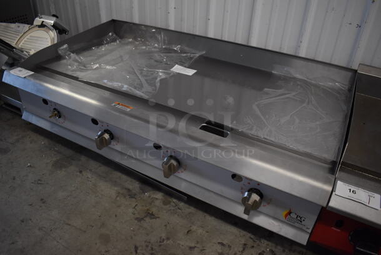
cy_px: 128
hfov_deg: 67.3
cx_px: 190
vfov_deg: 48.0
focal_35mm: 27
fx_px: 286
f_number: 3.5
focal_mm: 18
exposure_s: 1/125
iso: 1100
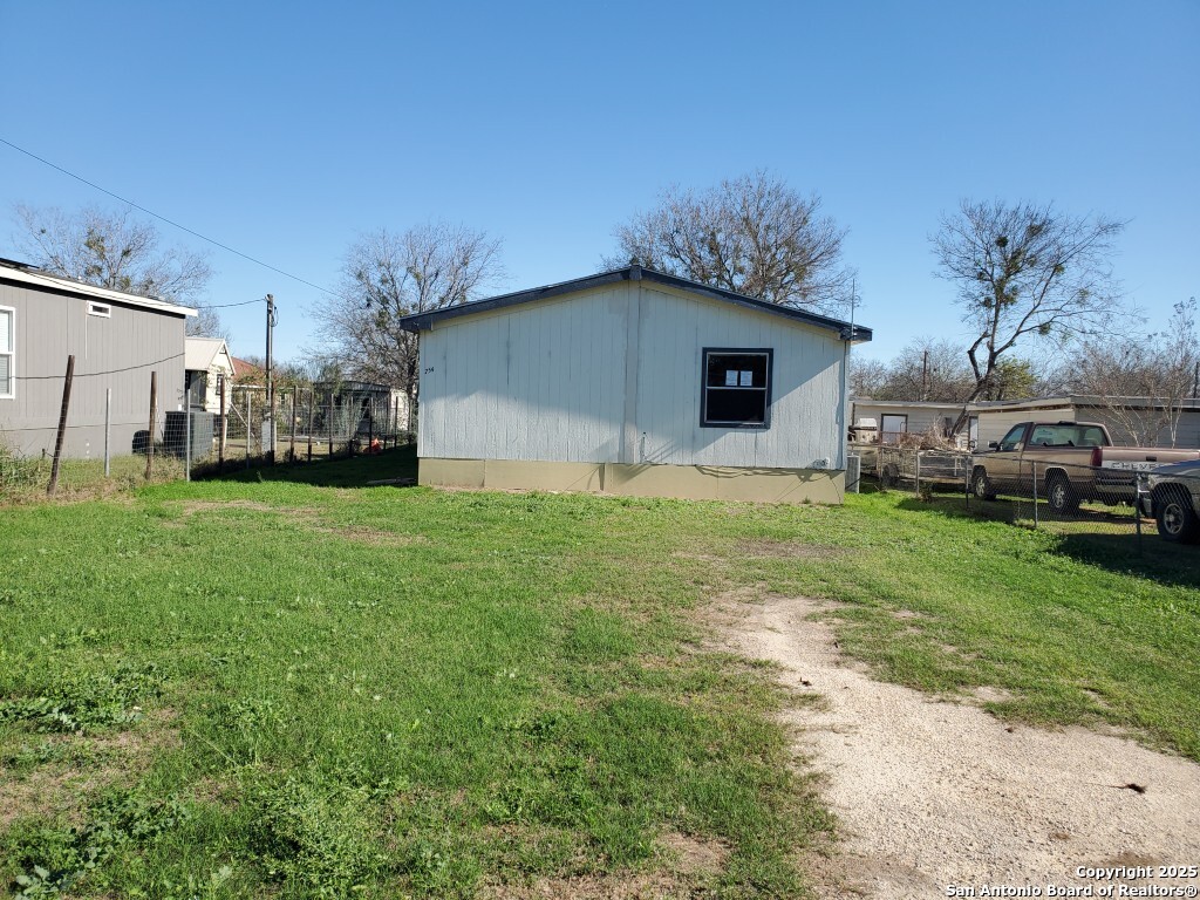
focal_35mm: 26
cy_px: 450
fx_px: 901
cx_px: 600
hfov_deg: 67.3
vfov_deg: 53.1
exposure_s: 1/1263
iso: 50
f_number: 2.4
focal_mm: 4.3
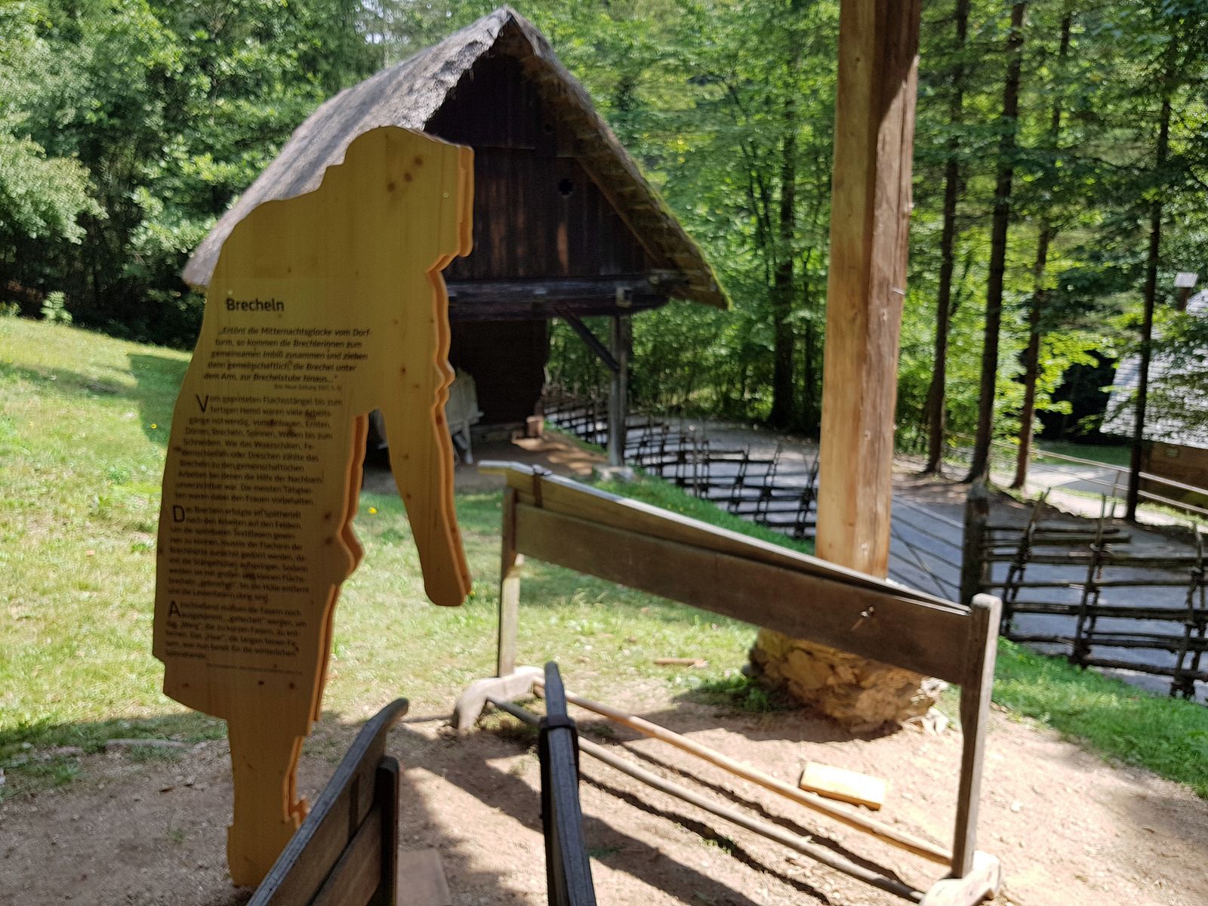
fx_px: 907
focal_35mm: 26
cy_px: 453
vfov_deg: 53.1
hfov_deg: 67.3
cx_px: 604
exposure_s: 1/622
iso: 50
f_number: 1.7
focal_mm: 4.2
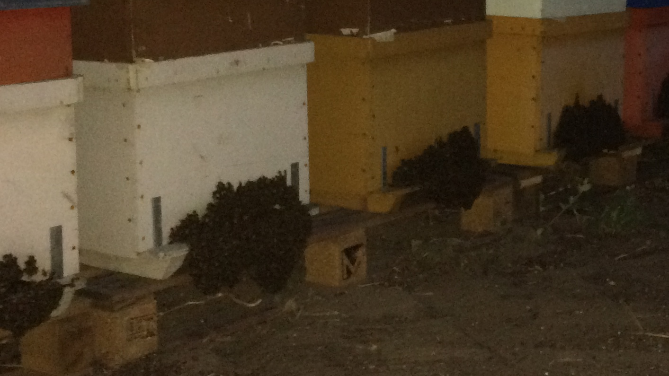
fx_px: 1295
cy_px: 71
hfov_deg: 28.4
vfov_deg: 16.4
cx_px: 530
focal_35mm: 73
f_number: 2.2
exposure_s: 1/16
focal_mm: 4.15
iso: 250
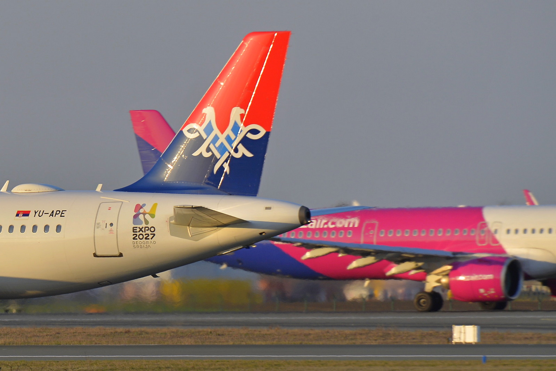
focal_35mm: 400
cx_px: 278
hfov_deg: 5.2
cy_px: 186
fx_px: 6178
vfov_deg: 3.4
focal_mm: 400
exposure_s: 1/500
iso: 220
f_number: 7.1
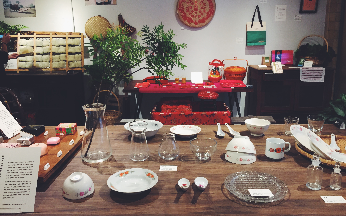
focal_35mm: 31
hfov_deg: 61.2
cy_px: 96
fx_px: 292
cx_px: 174
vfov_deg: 40.5
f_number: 2.2
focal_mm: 4.15
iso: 80
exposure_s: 1/30
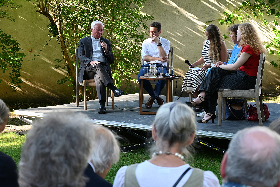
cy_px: 94
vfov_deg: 17.2
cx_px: 140
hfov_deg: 25.5
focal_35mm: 80
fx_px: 618
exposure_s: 1/80
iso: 180
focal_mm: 53
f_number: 4.8
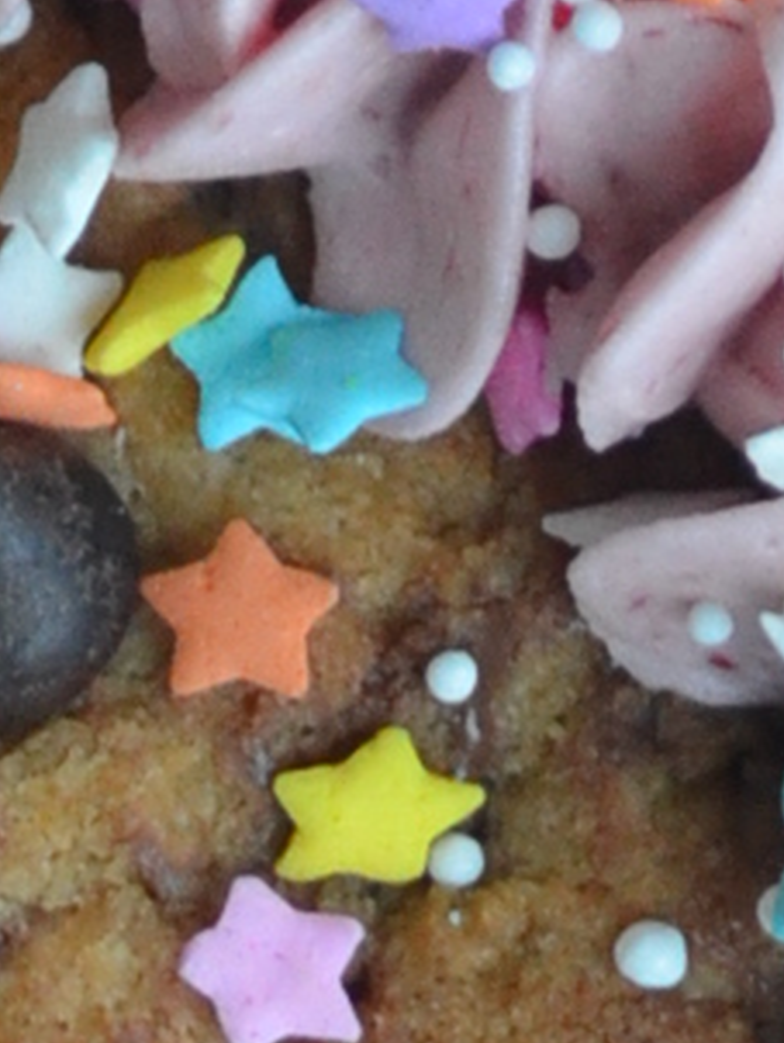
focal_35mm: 446
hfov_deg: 3.3
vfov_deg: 4.4
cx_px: 328
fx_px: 13449
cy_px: 1033
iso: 1600
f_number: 5
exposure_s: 1/10
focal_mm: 38
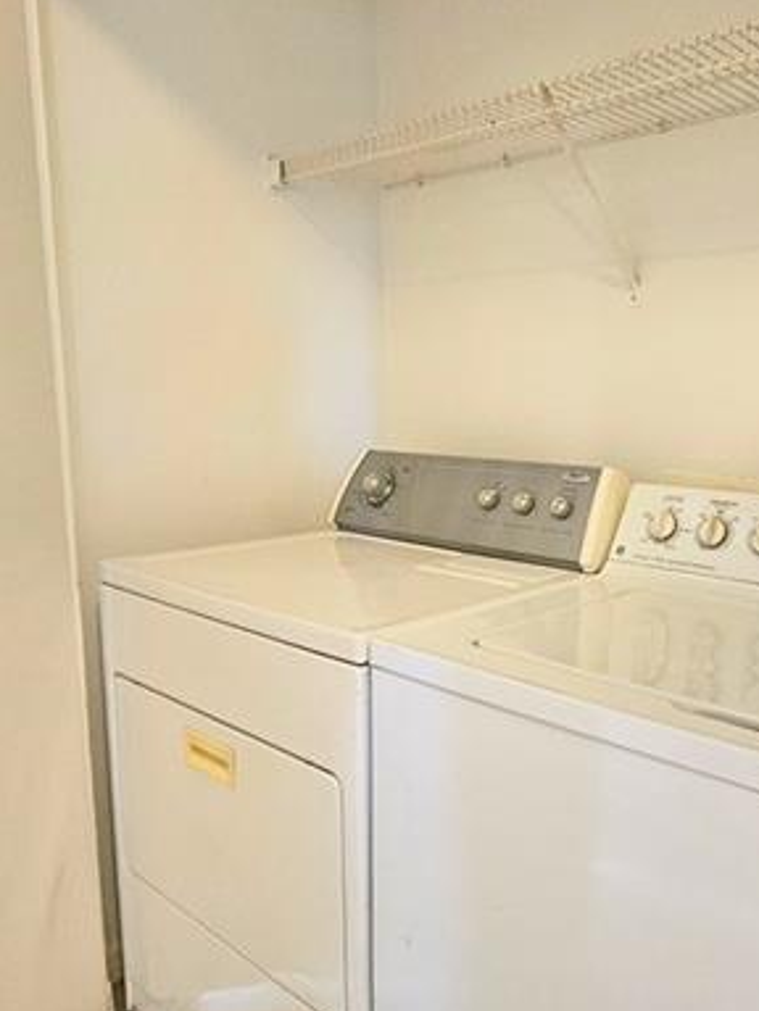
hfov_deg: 50.4
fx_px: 760
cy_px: 519
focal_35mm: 26
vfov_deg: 67.3
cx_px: 588
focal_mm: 2.2
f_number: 2.2
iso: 500
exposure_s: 1/30
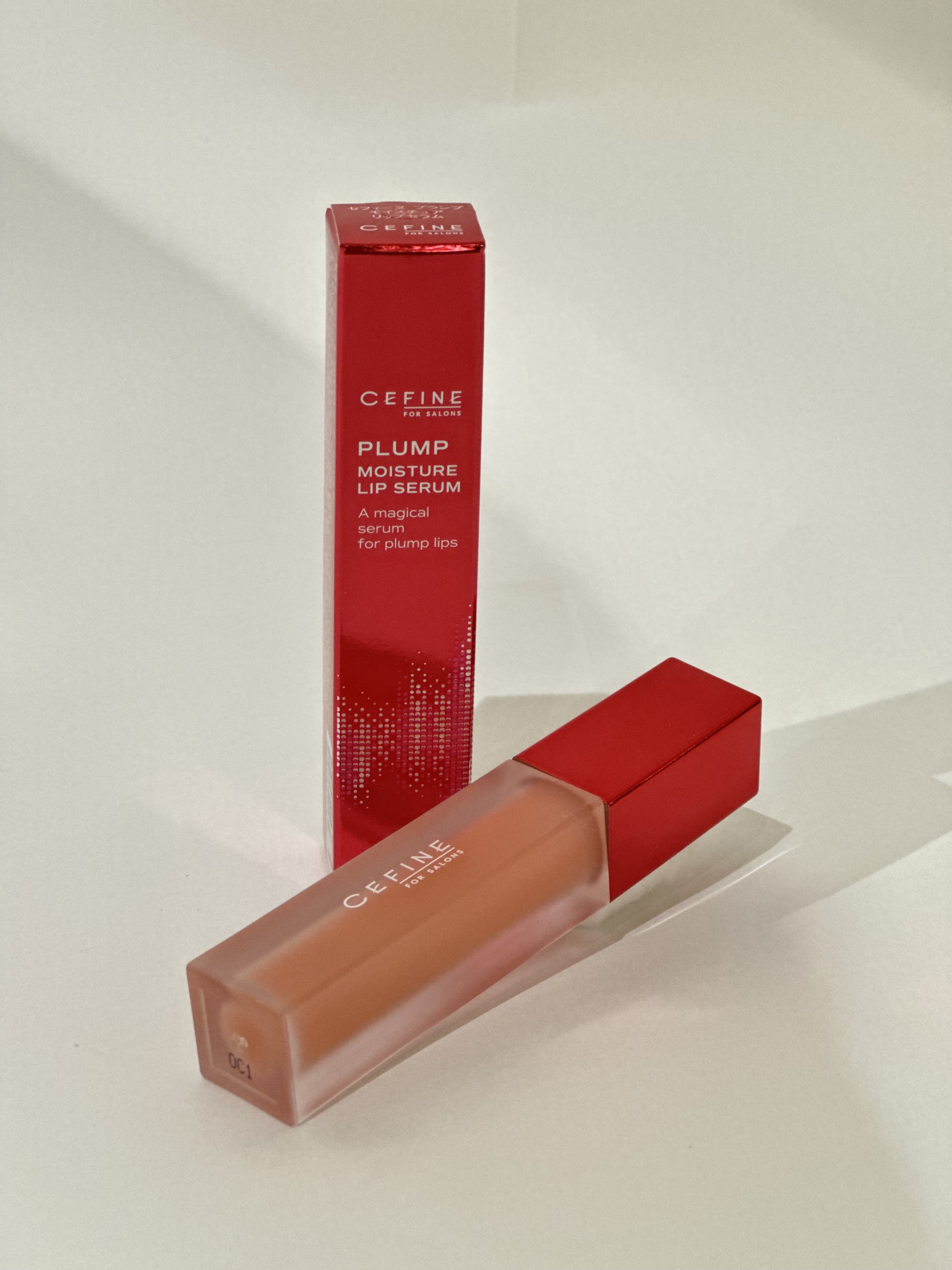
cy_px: 635
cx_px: 476
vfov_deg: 25.3
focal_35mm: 77
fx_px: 2824
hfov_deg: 19.1
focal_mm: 9
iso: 400
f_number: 2.8
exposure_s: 1/20
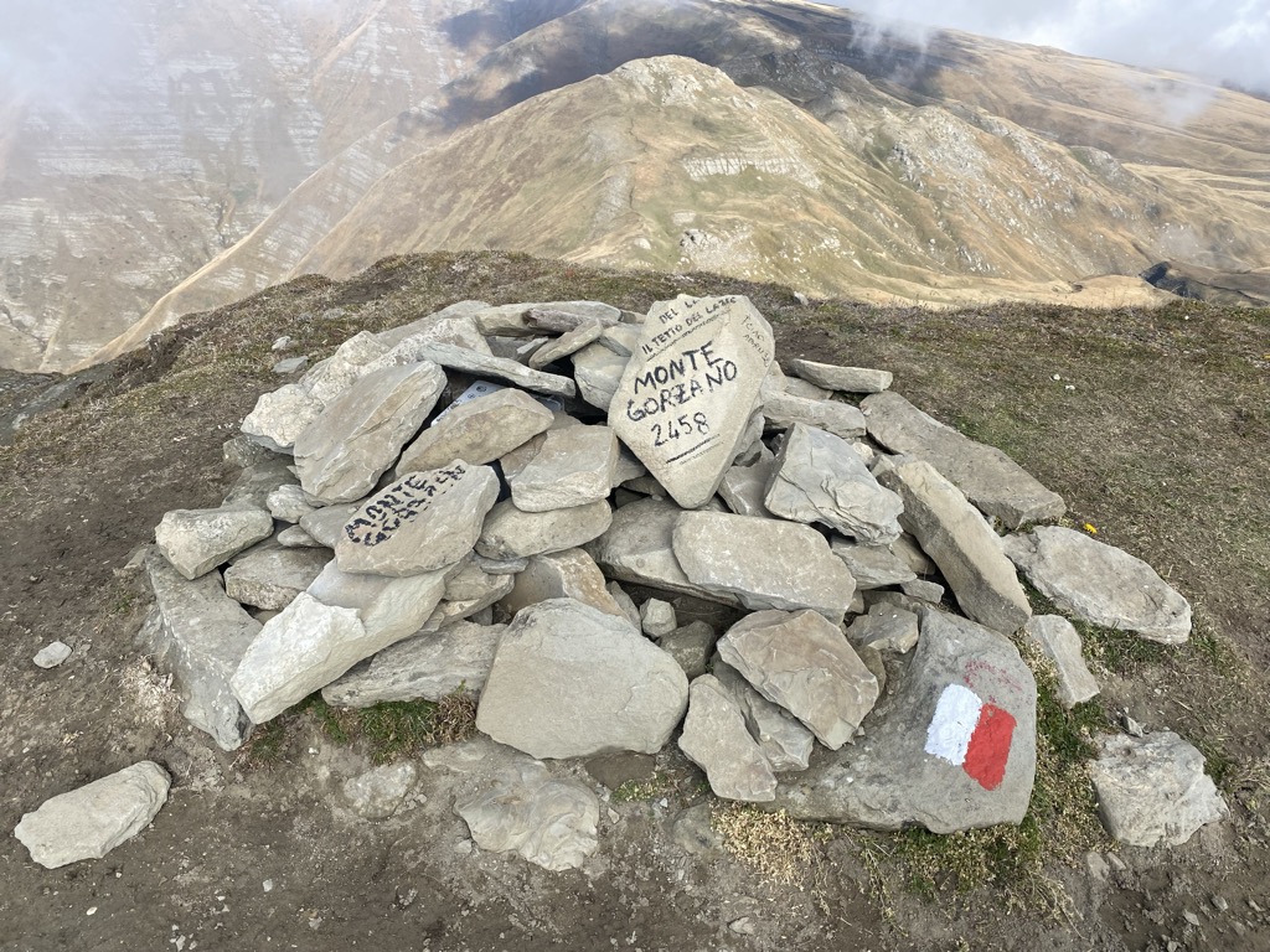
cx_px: 635
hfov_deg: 67.3
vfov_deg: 53.1
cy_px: 476
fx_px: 954
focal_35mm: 26
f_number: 1.8
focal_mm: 4.25
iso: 32
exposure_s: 1/2625
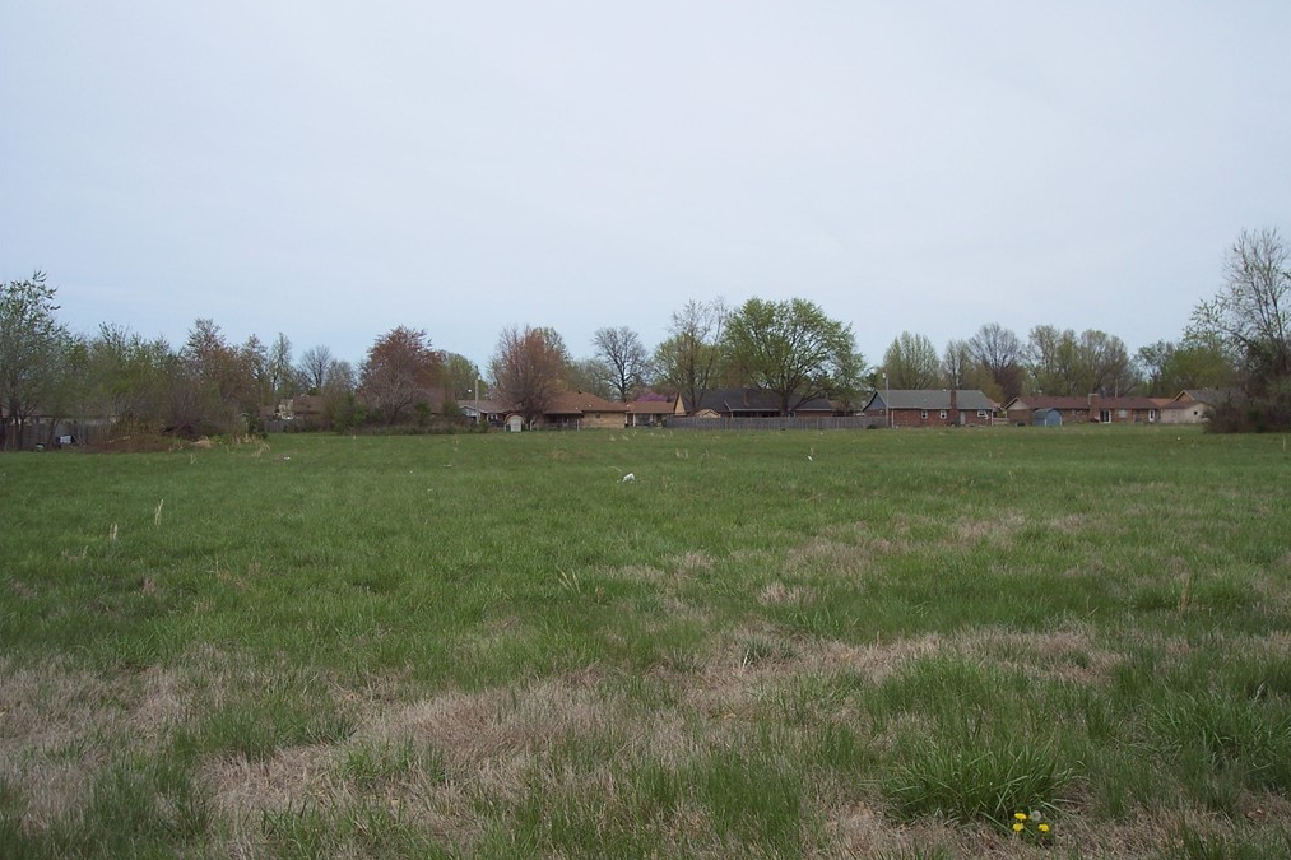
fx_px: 1470
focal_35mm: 41
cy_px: 413
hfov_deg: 47.4
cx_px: 647
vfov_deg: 32.6
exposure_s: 1/1000
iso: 100
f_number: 4
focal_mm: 8
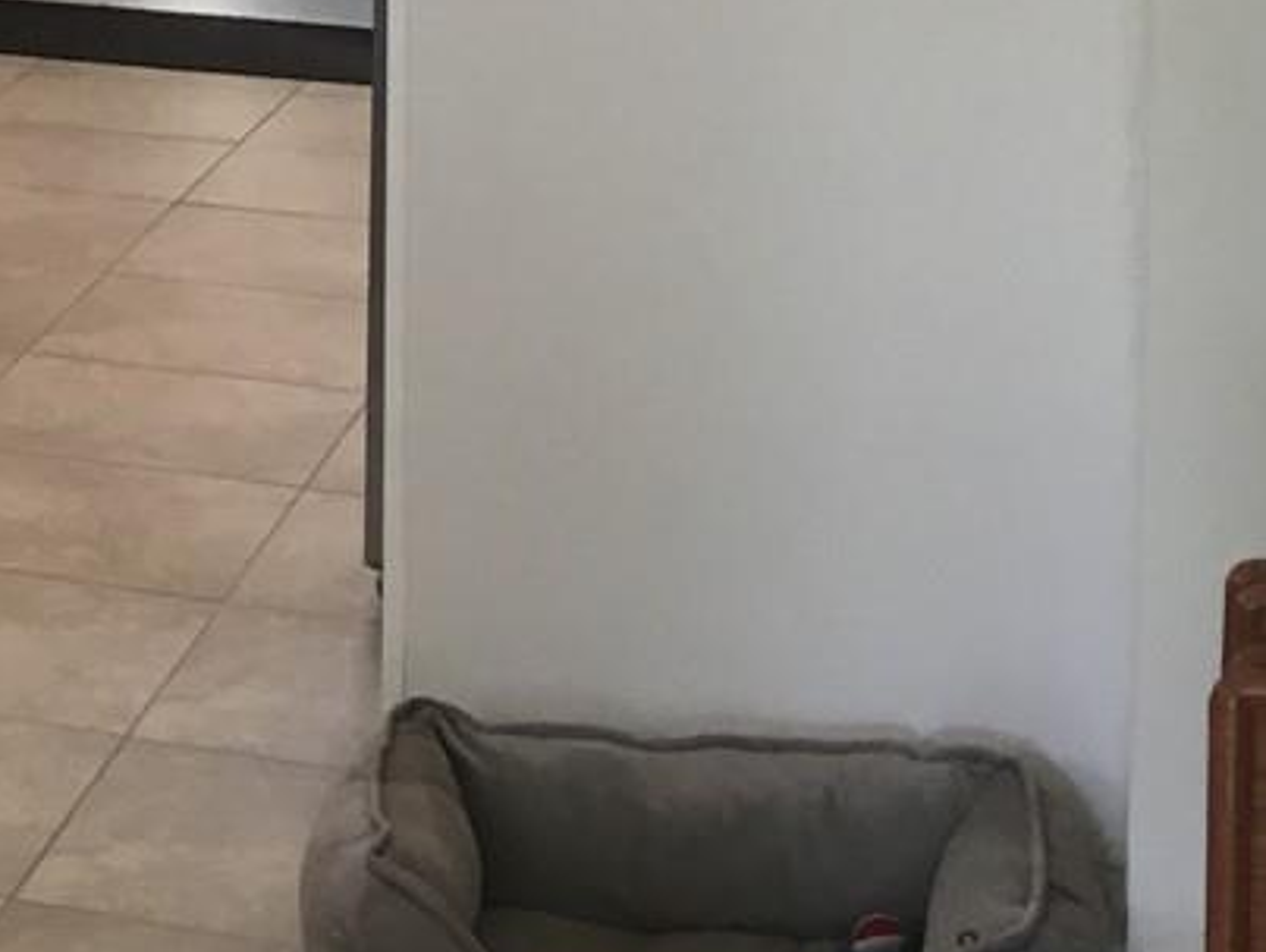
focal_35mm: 115
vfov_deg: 12.3
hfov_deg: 15.2
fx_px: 4210
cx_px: -861
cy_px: -496
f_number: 2.2
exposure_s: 1/30
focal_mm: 4.15
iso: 32
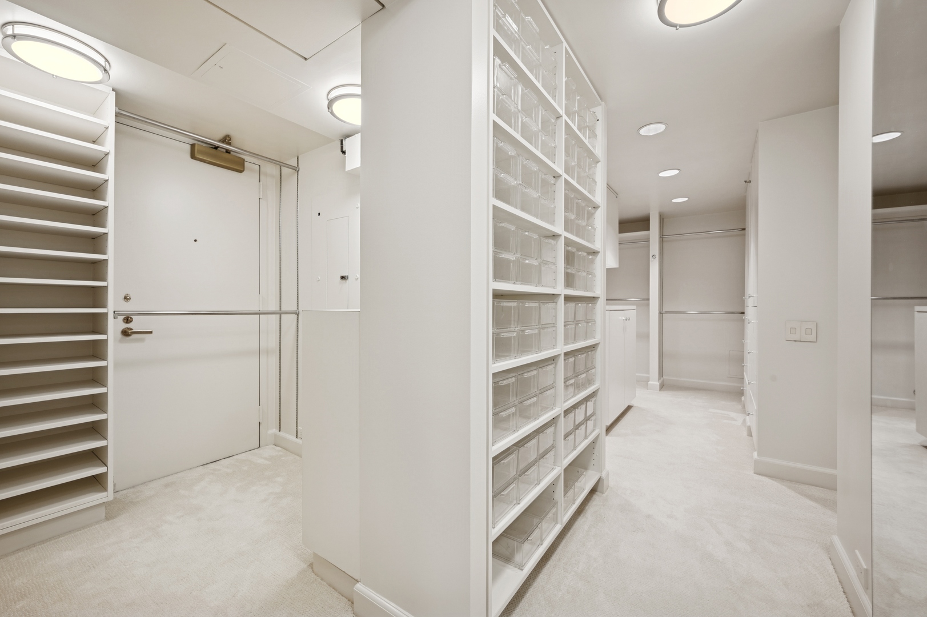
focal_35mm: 14
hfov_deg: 104.3
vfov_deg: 81.1
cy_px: 308
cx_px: 464
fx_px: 360
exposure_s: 1/5
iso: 100
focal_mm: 14
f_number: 10
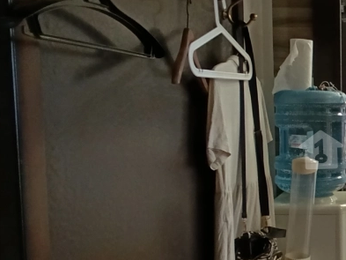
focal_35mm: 51
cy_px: 146
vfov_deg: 28.6
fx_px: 510
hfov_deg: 32.0
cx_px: 401
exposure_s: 1/50
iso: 320
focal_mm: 1.65
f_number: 2.2
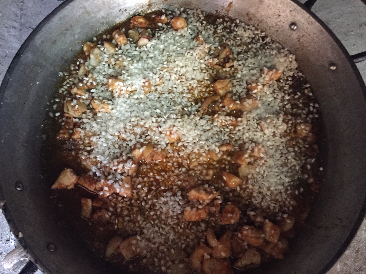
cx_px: 183
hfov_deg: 61.7
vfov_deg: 48.2
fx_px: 307
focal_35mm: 29
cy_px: 137
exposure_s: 1/17
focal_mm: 4.15
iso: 320
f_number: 2.2
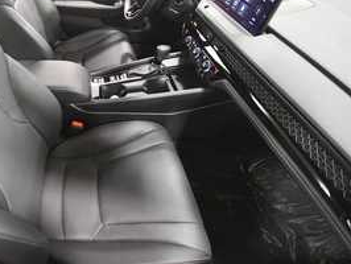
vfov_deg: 52.3
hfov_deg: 63.4
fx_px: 264
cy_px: 92
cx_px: 88
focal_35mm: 26
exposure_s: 1/60
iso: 3200
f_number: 4.5
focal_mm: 12
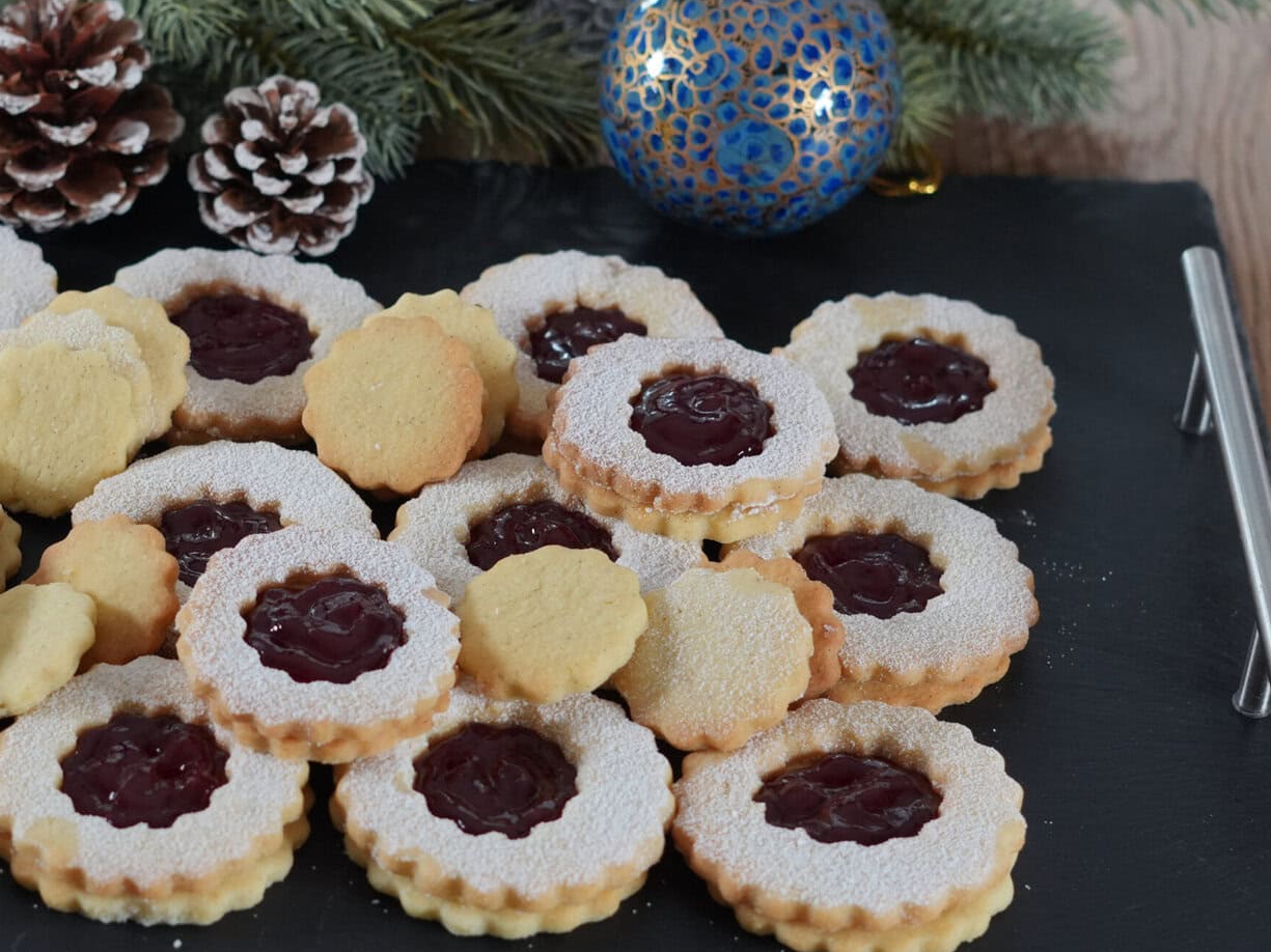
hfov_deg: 18.5
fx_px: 3891
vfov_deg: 14.0
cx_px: 353
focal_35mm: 106
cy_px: 467
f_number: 4
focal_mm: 50
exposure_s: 1/160
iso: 1000
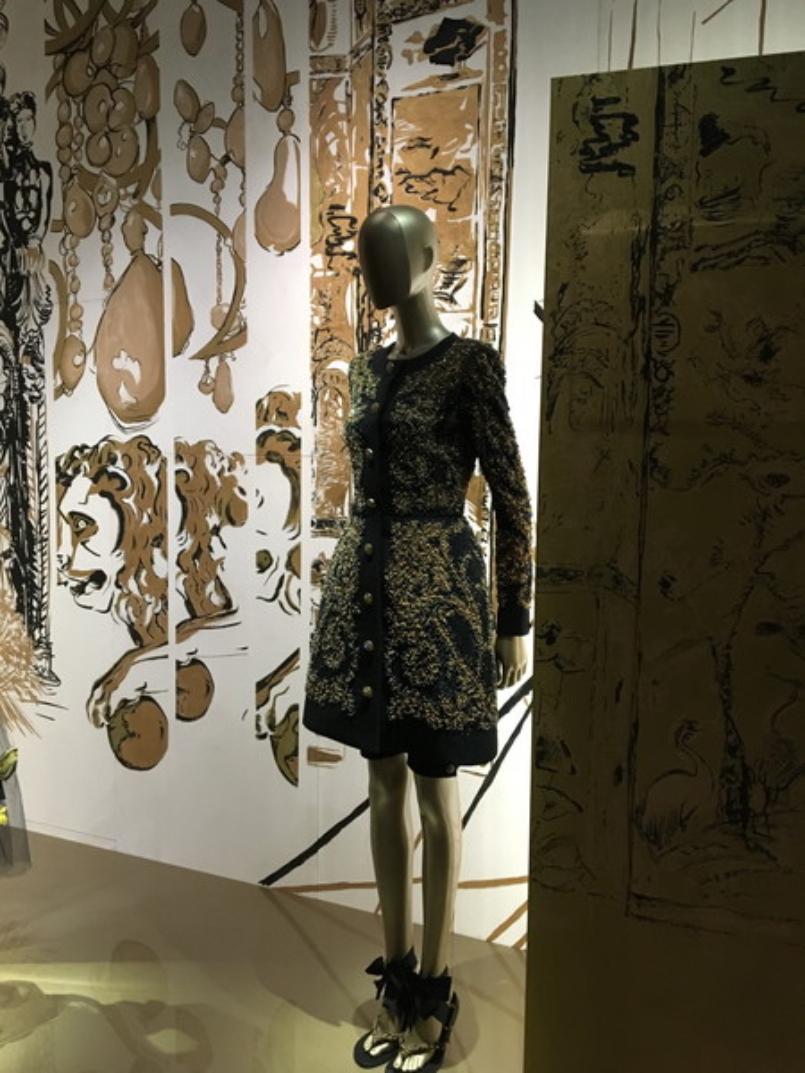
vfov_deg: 61.7
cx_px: 402
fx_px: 899
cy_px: 536
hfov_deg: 48.2
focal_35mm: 29
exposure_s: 1/30
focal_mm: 4.15
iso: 200
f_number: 2.2
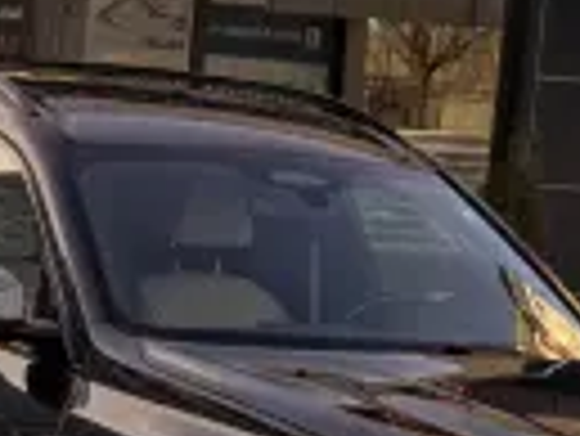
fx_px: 3220
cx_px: 238
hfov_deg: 10.3
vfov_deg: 7.7
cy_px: 481
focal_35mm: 192
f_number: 2.4
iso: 50
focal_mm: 7.9
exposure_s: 1/500
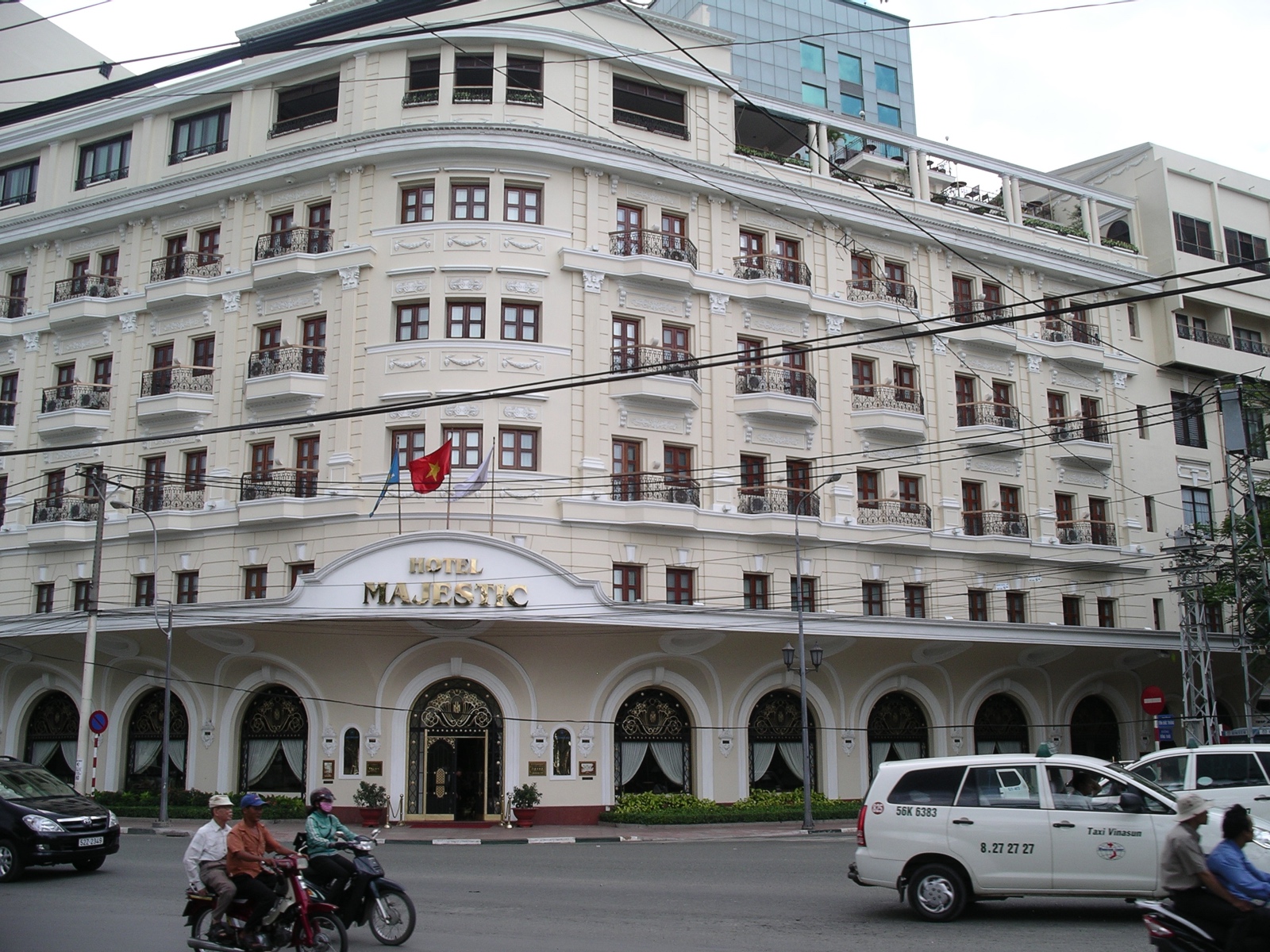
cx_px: 635
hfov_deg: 50.1
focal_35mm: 37
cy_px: 476
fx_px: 1357
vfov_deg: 38.7
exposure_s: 1/320
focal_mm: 7.8
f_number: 4.3
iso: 64
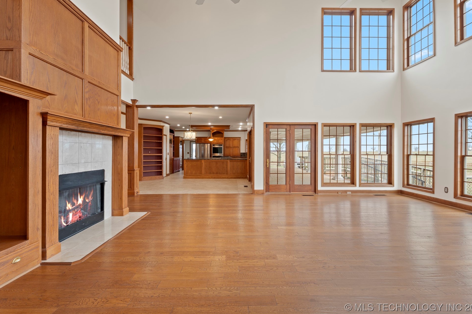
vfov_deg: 70.4
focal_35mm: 17
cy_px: 150
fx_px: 223
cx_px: 237
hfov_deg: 93.3
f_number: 9
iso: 250
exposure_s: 1/2.5
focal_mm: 16
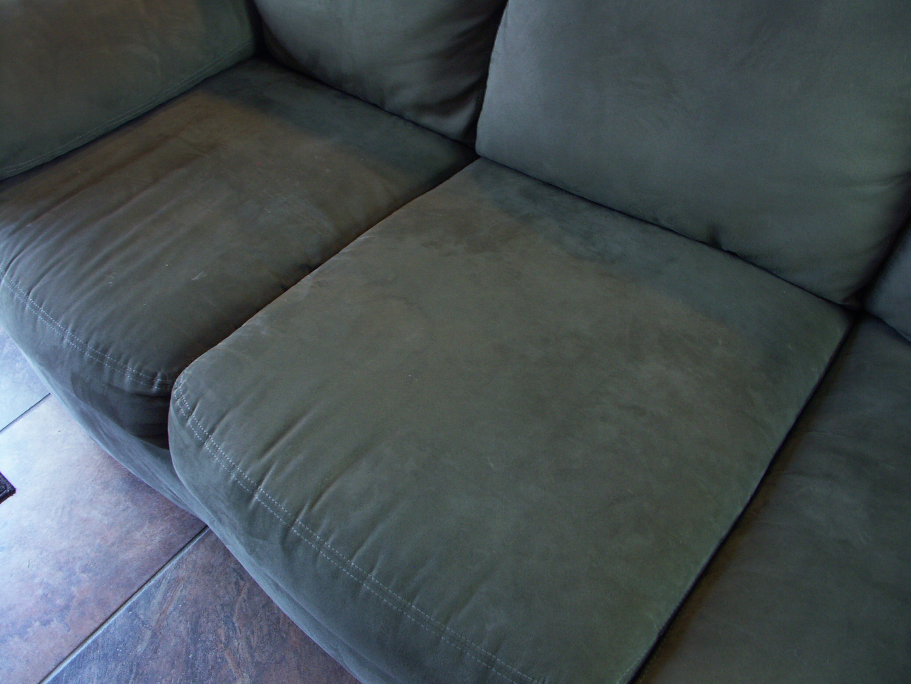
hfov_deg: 63.4
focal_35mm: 28
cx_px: 456
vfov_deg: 49.7
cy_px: 342
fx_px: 737
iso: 100
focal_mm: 7.2
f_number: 3.5
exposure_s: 1/10
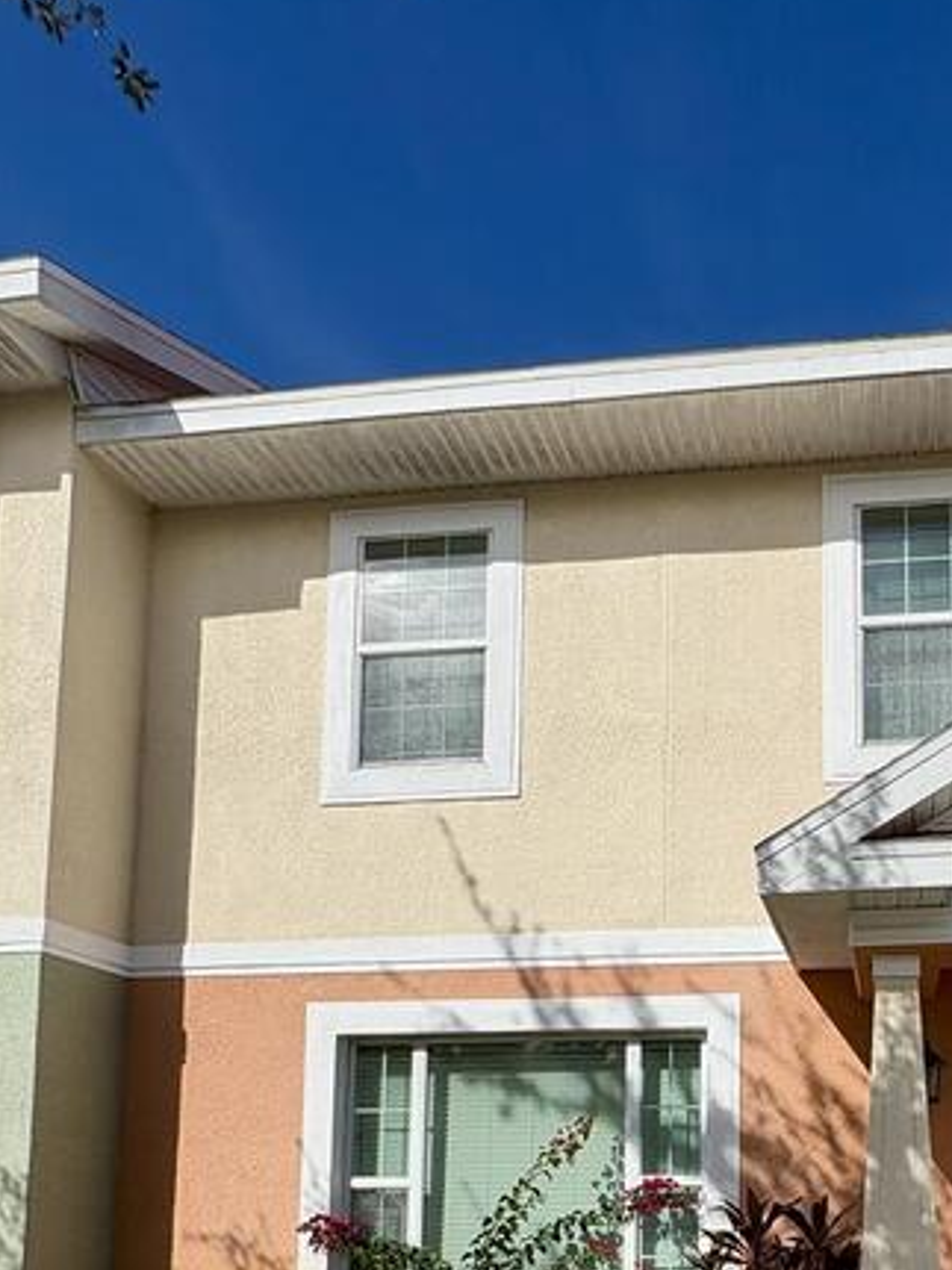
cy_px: 1134
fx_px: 954
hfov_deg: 48.8
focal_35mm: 26
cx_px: 811
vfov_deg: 58.0
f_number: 2.2
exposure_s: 1/3717
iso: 50
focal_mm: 2.22
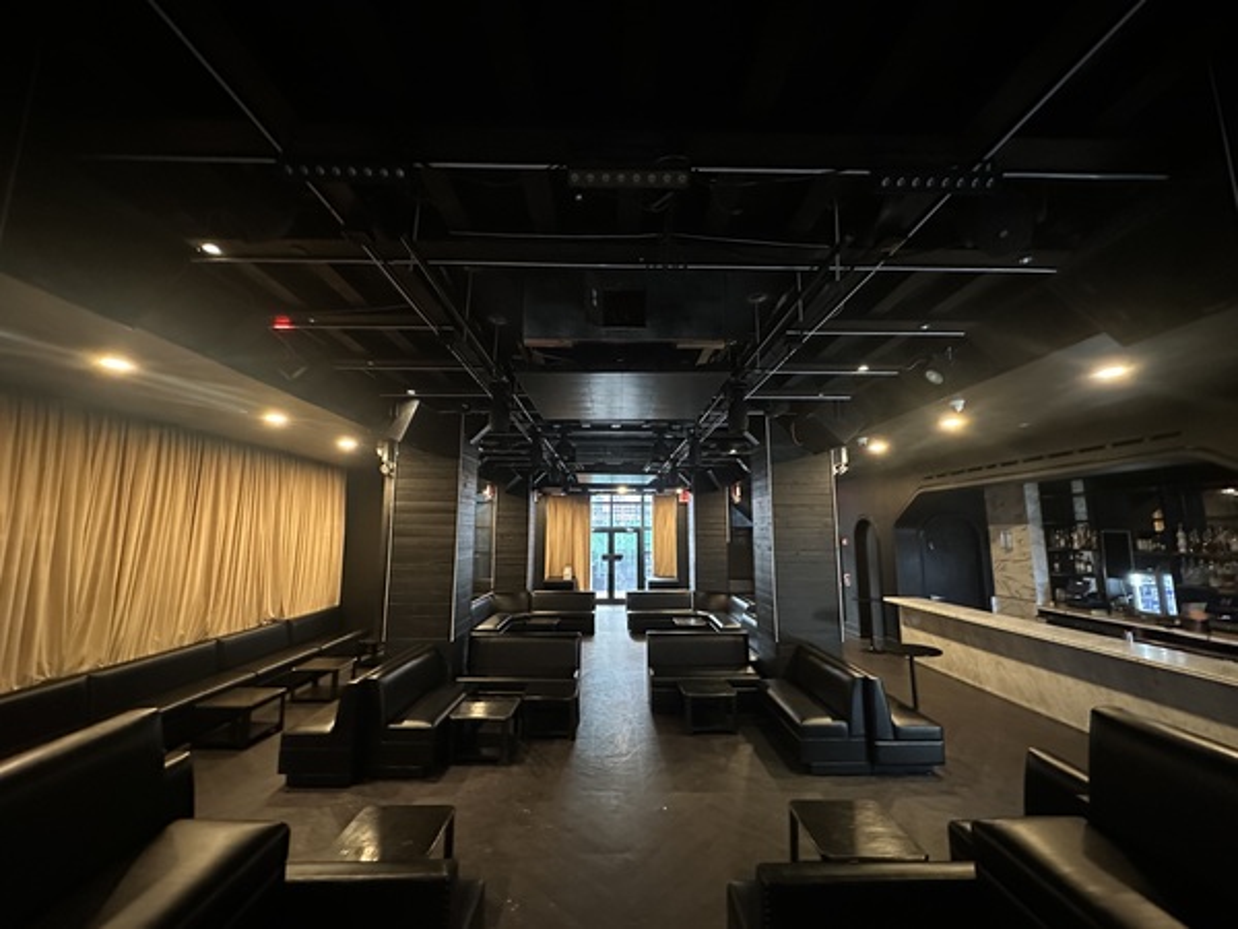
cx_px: 619
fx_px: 501
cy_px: 464
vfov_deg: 85.7
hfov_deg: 102.1
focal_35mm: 14
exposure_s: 1/30
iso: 1000
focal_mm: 2.22
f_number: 2.2
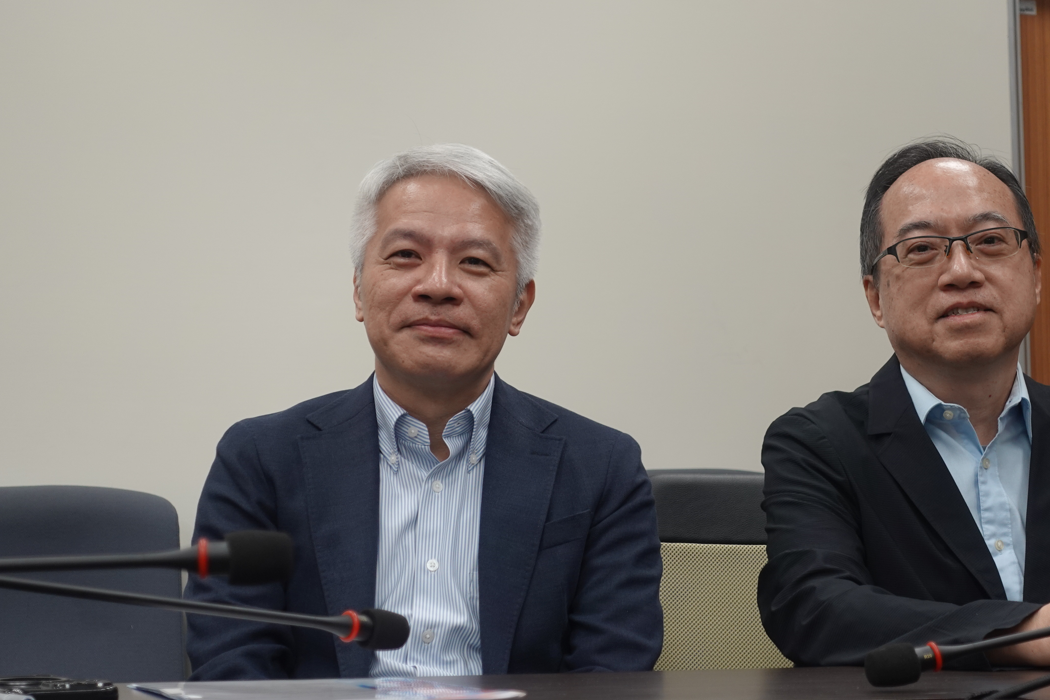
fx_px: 2129
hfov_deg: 27.7
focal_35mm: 73
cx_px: 608
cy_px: 360
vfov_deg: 18.7
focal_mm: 20.05
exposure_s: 1/60
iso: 200
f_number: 2.8
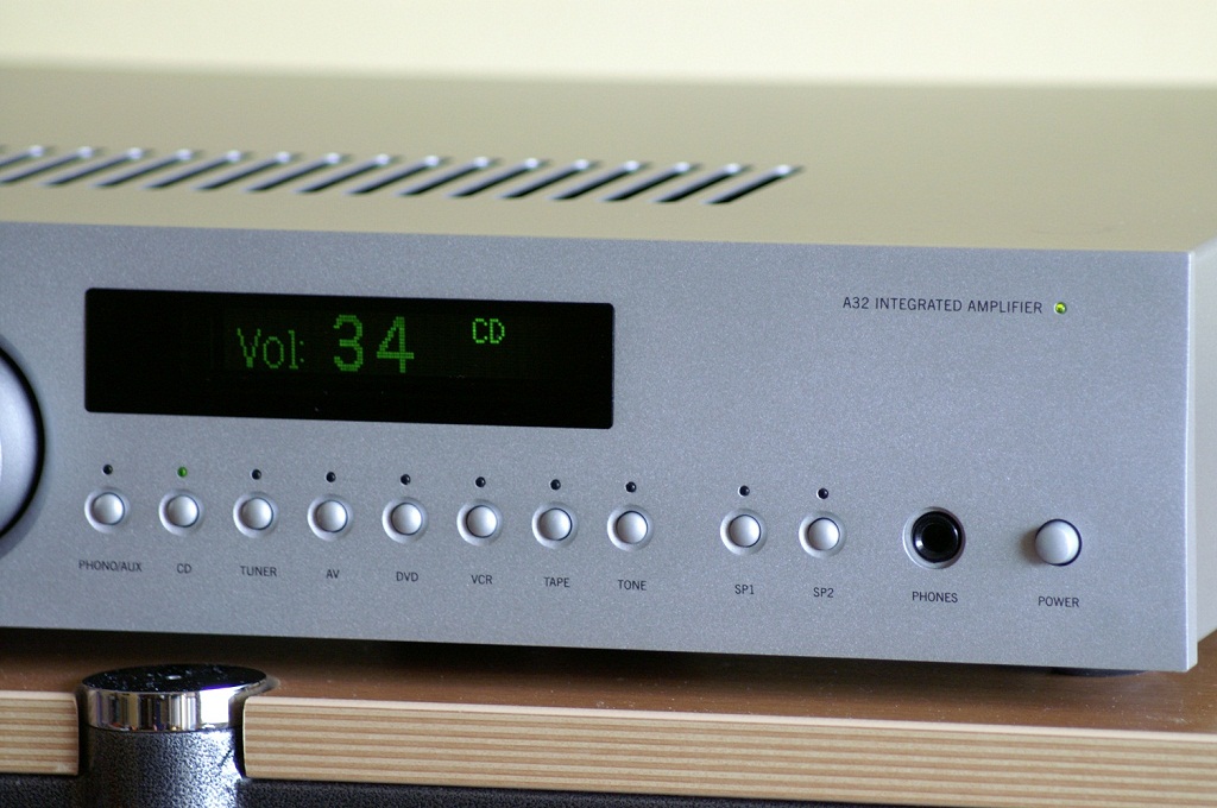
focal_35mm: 240
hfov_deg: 8.6
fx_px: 8103
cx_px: 608
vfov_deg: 5.7
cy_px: 404
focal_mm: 160
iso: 800
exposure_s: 1/80
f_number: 5.6
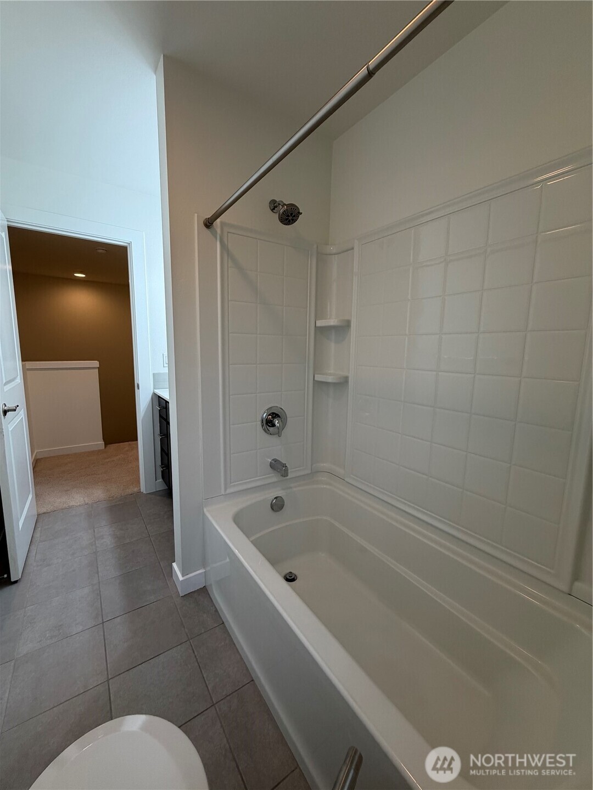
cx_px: 296
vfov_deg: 102.1
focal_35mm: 14
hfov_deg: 85.7
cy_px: 395
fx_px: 320
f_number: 2.2
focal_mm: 2.22
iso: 160
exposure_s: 1/120
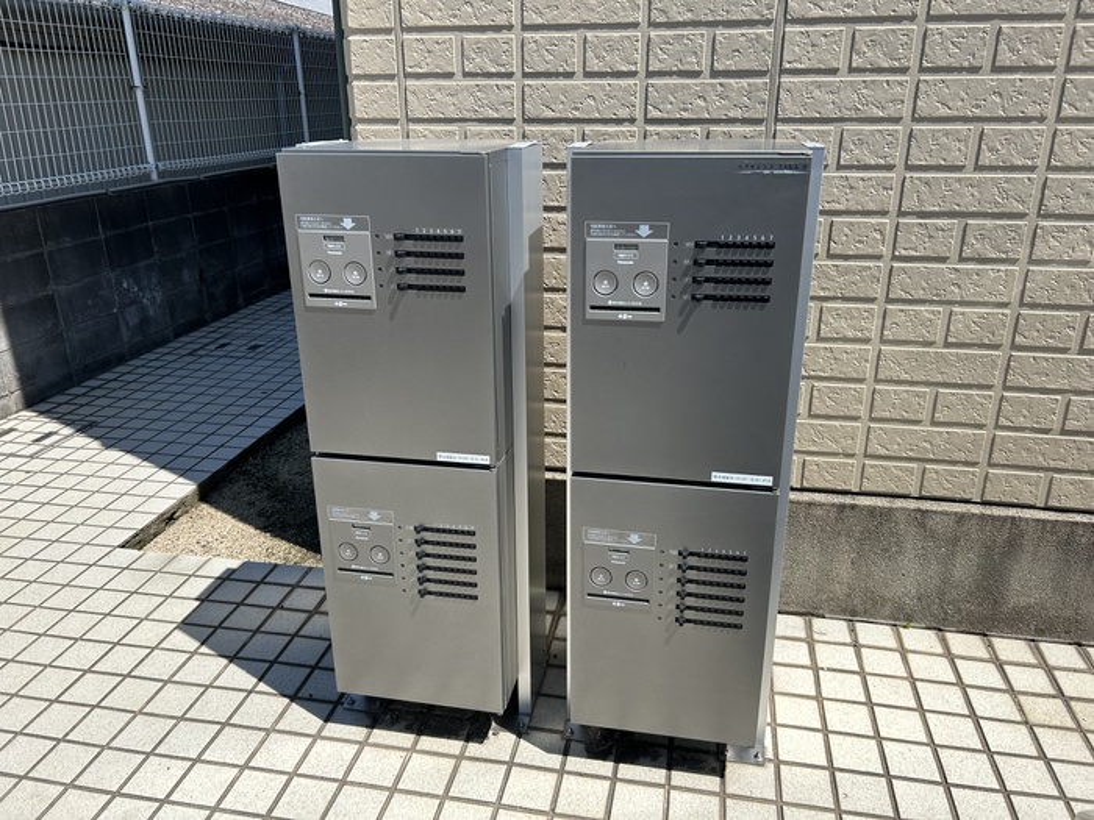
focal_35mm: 26
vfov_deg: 53.1
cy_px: 410
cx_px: 547
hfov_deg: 67.3
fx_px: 822
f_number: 1.5
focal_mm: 5.7
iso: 50
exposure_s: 1/3460
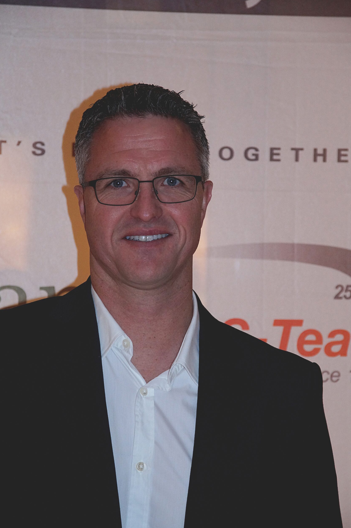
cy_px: 268
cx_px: 177
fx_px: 2240
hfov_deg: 9.0
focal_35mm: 153
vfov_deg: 13.4
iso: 800
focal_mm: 100
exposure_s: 1/60
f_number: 5.6
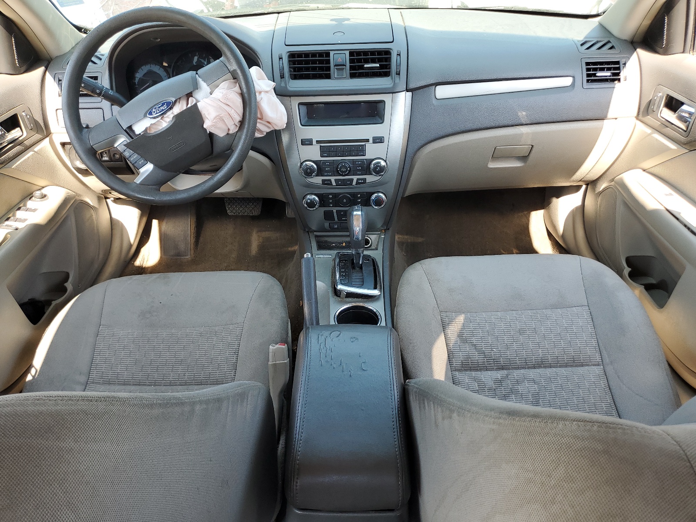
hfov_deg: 67.3
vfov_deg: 53.1
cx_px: 348
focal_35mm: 26
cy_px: 261
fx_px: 523
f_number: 1.5
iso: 50
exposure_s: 1/192
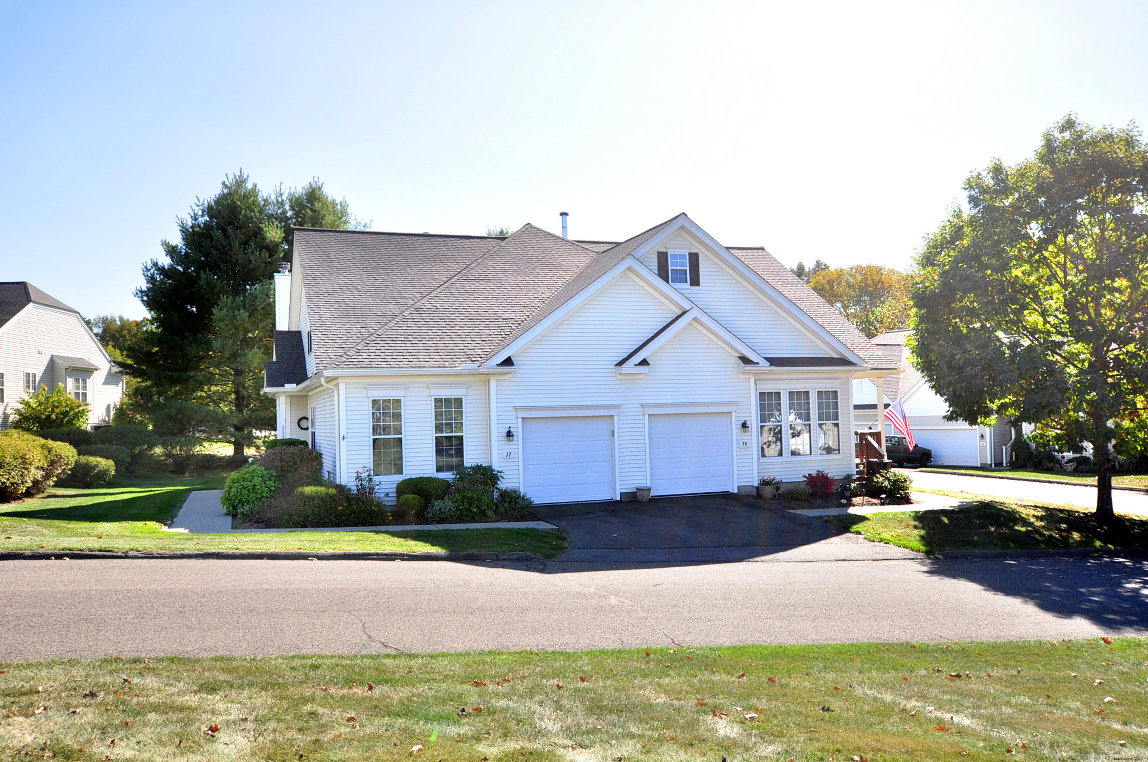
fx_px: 955
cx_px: 574
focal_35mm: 30
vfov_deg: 43.5
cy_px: 381
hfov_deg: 62.0
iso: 250
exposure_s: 1/250
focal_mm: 20
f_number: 8
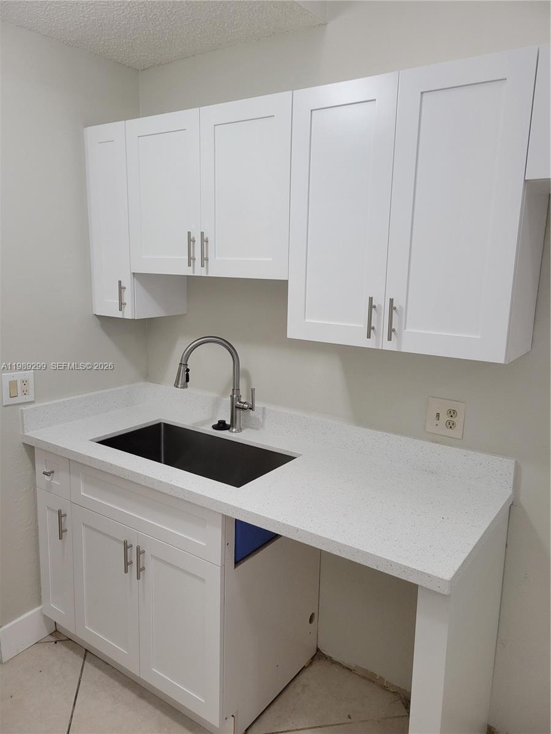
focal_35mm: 26
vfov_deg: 67.3
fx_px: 552
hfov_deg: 53.1
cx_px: 276
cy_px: 367
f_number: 1.8
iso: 250
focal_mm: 5.4
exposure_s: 1/120
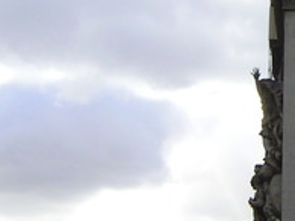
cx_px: 410
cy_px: 56
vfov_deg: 10.0
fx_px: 1260
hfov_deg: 12.8
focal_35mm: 148
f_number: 4.8
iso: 71
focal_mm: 5.6
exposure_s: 1/359
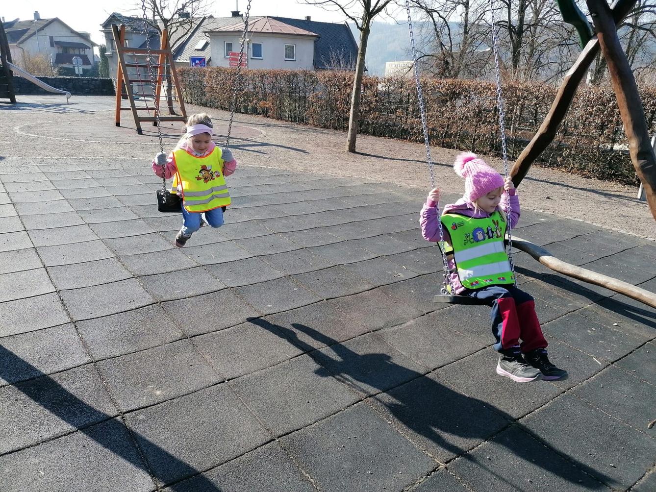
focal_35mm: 27
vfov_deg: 51.4
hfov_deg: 65.3
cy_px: 246
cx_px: 328
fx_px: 512
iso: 80
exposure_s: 1/900
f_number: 1.8
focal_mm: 4.75
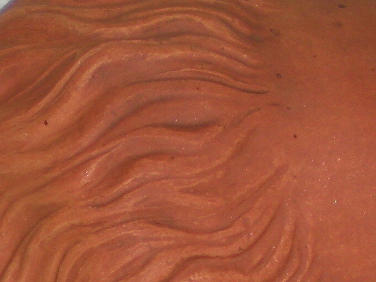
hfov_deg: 10.9
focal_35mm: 181
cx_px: 248
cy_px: 424
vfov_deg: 8.0
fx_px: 1966
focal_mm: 6.3
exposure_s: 1/60
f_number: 3.1
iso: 64
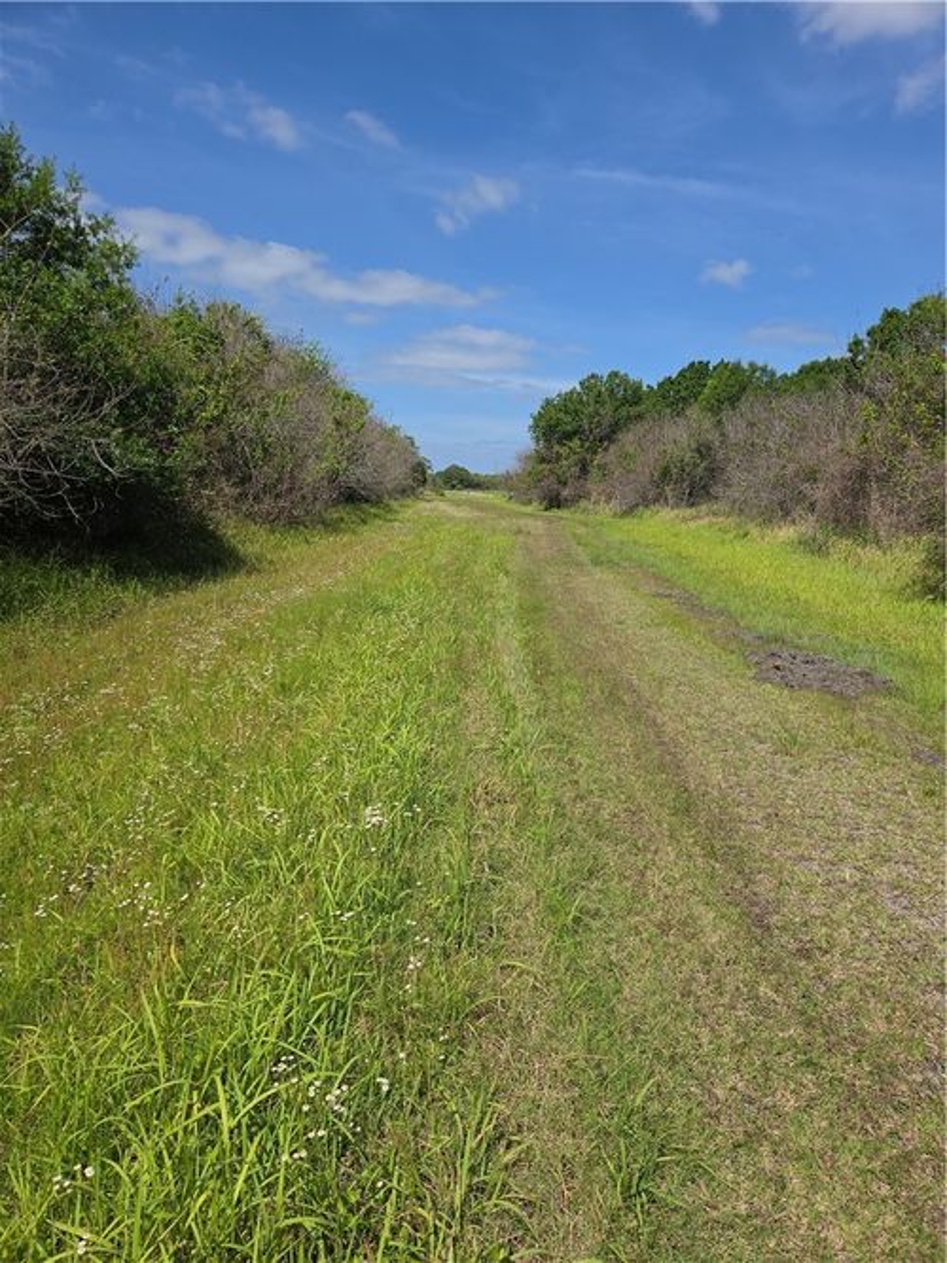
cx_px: 474
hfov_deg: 58.9
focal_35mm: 23
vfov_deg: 73.9
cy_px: 632
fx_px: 839
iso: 78
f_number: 1.8
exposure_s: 1/7891
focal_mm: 5.4
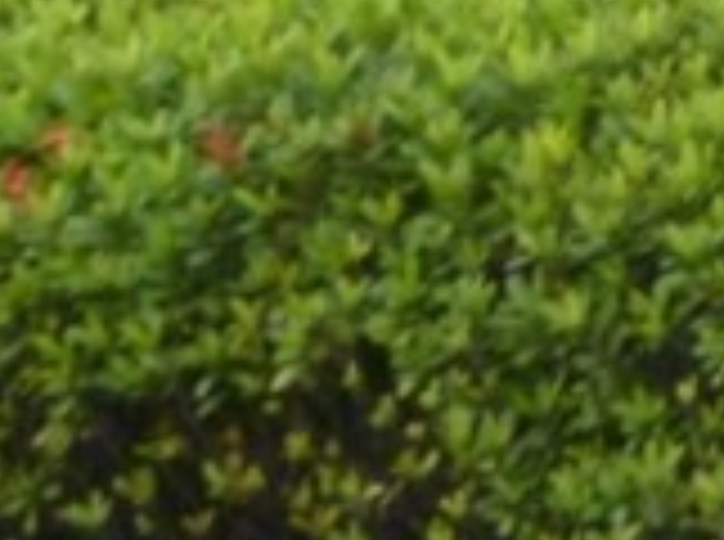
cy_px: -641
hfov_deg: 1.6
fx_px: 26190
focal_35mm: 1255
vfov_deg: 1.2
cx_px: 796
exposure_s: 1/60
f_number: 5.9
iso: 400
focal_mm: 40
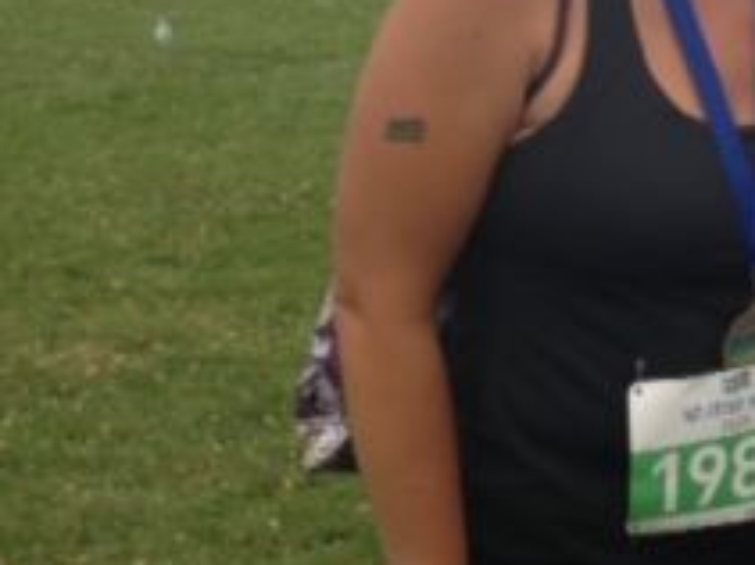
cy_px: 211
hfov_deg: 18.2
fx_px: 2180
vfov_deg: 14.8
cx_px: 1002
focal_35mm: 100
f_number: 2.4
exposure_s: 1/396
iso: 50
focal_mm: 4.12
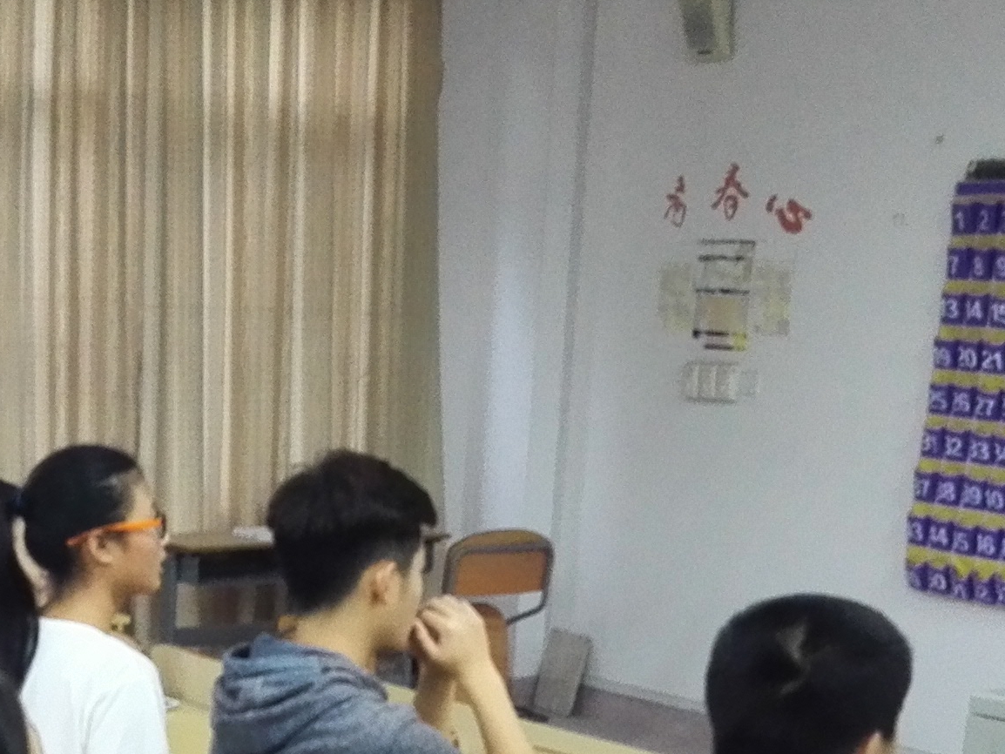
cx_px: 254
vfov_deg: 17.3
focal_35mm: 82
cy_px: 856
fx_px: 2381
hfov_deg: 23.6
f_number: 2
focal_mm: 3.8
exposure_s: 1/33.4
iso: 320
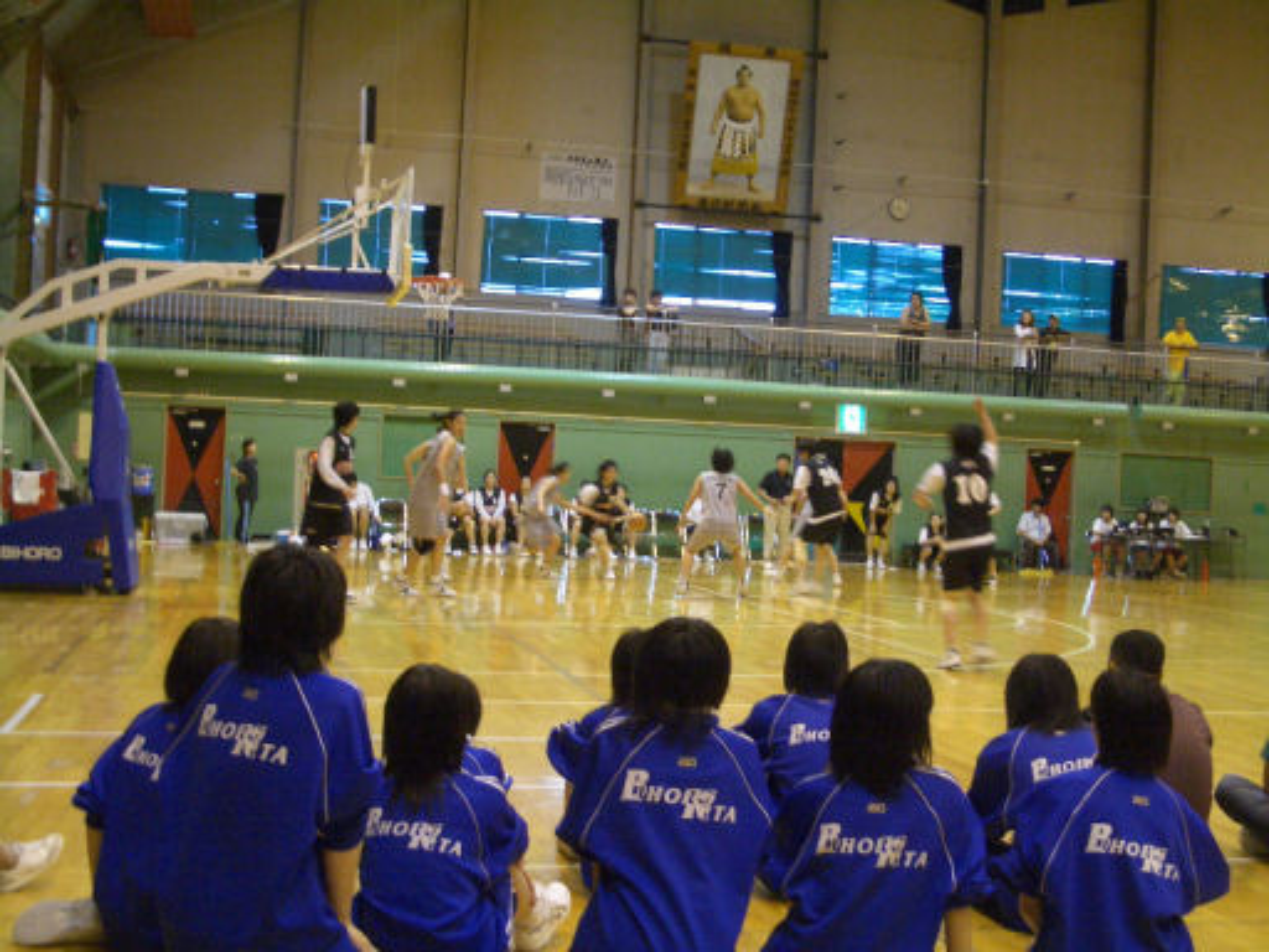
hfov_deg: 38.9
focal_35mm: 49
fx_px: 1796
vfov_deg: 29.7
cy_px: 476
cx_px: 634
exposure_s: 1/30
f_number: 3.1
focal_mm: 8.2
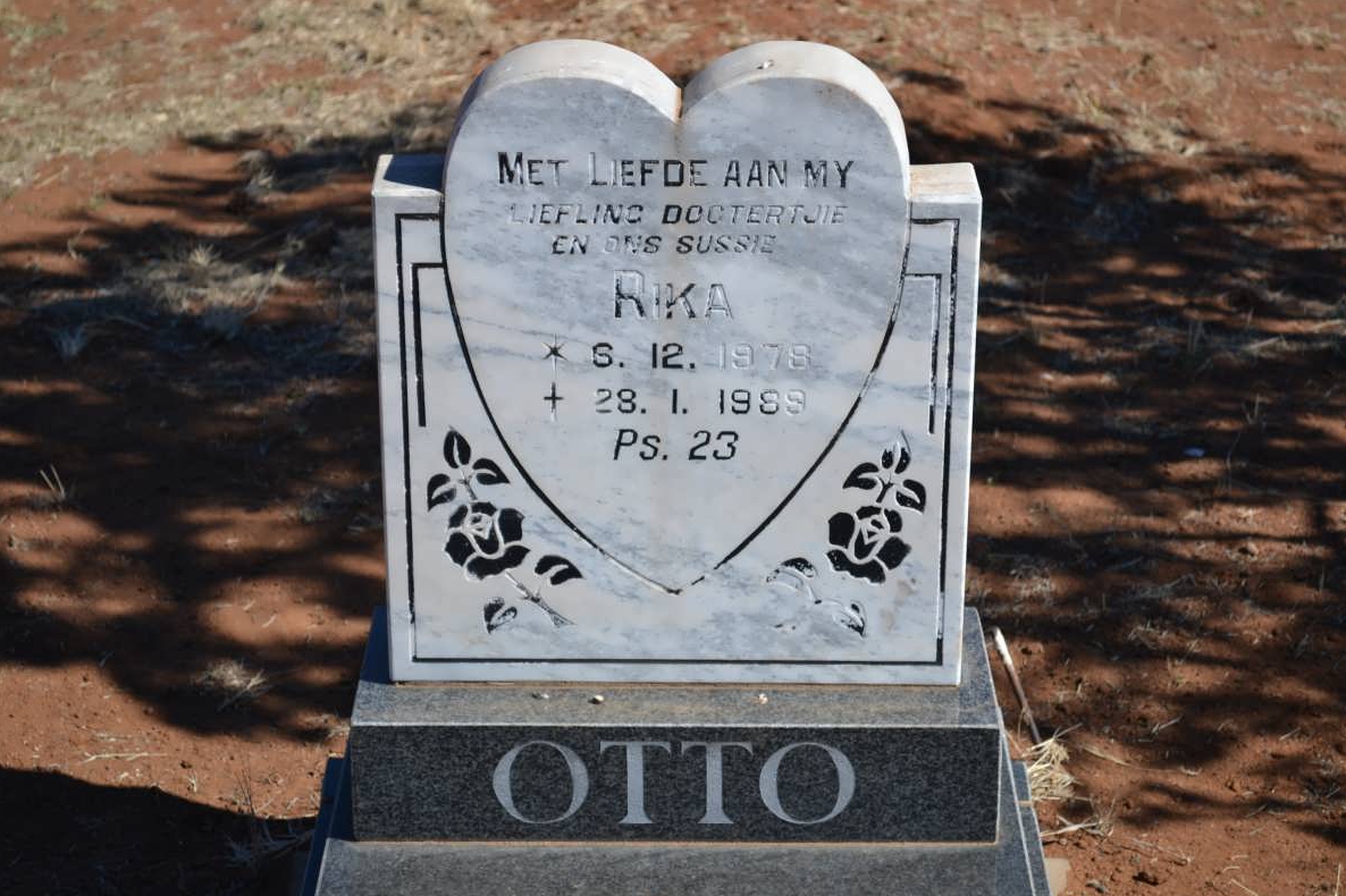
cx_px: 678
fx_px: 3121
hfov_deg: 24.3
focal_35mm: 84
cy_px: 451
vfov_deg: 16.3
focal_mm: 55
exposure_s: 1/125
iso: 100
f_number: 5.6
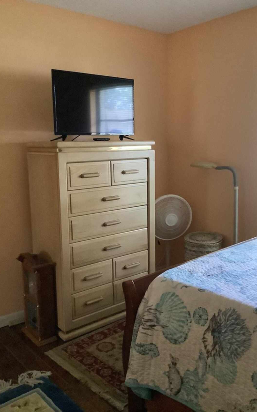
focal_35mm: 33
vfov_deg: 58.1
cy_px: 206
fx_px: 370
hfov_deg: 38.3
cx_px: 133
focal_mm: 3.3
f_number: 2.4
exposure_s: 1/30
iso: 800
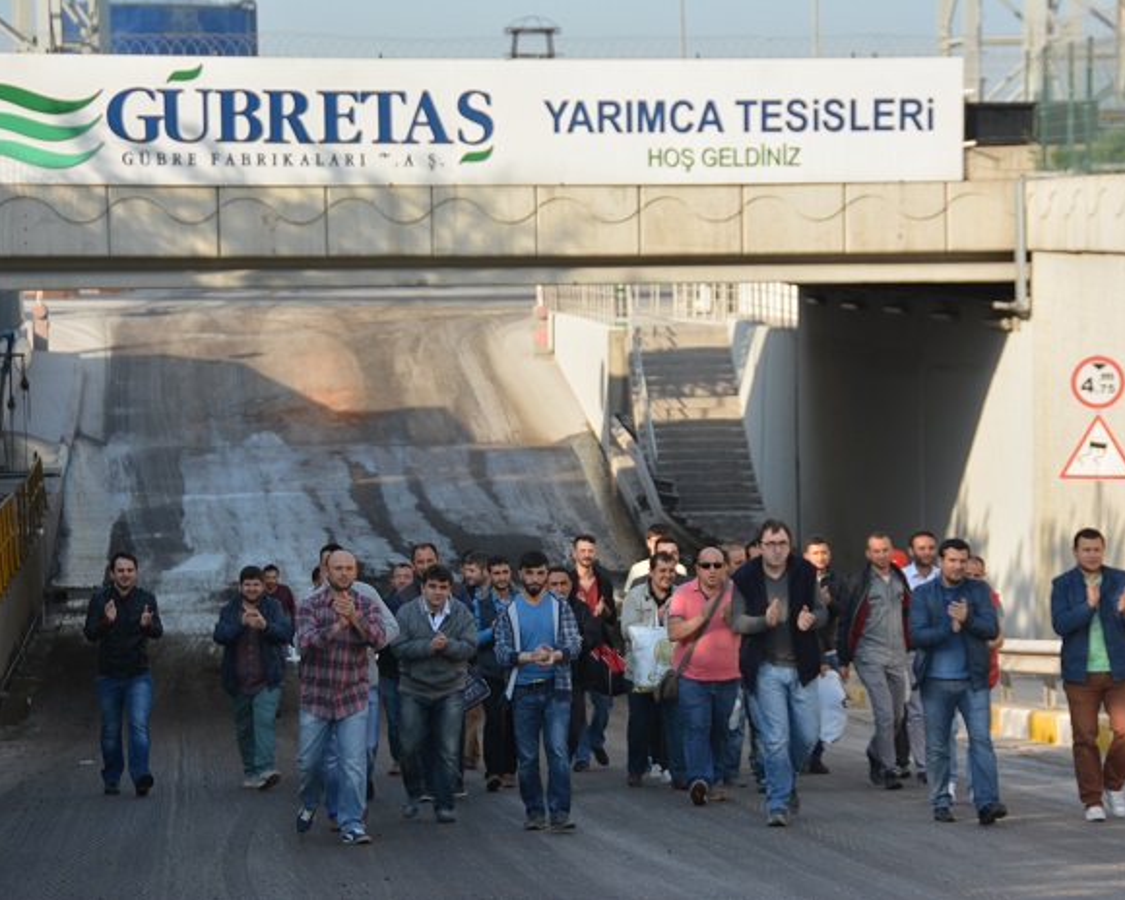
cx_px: 582
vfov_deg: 13.0
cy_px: 449
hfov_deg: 16.2
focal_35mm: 119
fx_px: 3962
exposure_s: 1/250
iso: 100
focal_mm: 70
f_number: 5
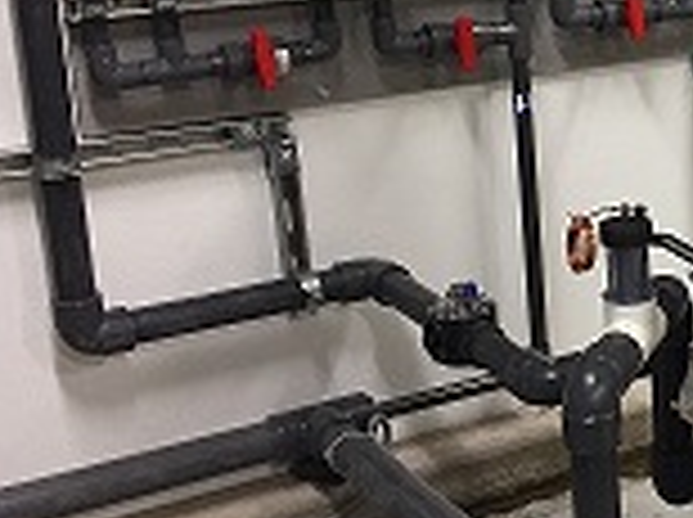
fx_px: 1539
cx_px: 832
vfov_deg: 19.1
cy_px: 194
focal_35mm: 77
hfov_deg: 23.2
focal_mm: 4.15
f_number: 2.2
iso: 160
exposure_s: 1/30
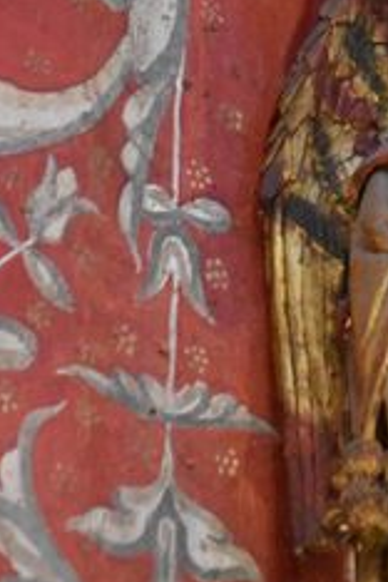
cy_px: 328
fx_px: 6894
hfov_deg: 3.2
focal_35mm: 426
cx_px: 519
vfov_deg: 4.8
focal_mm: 95
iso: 11400
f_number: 4.5
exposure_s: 1/125
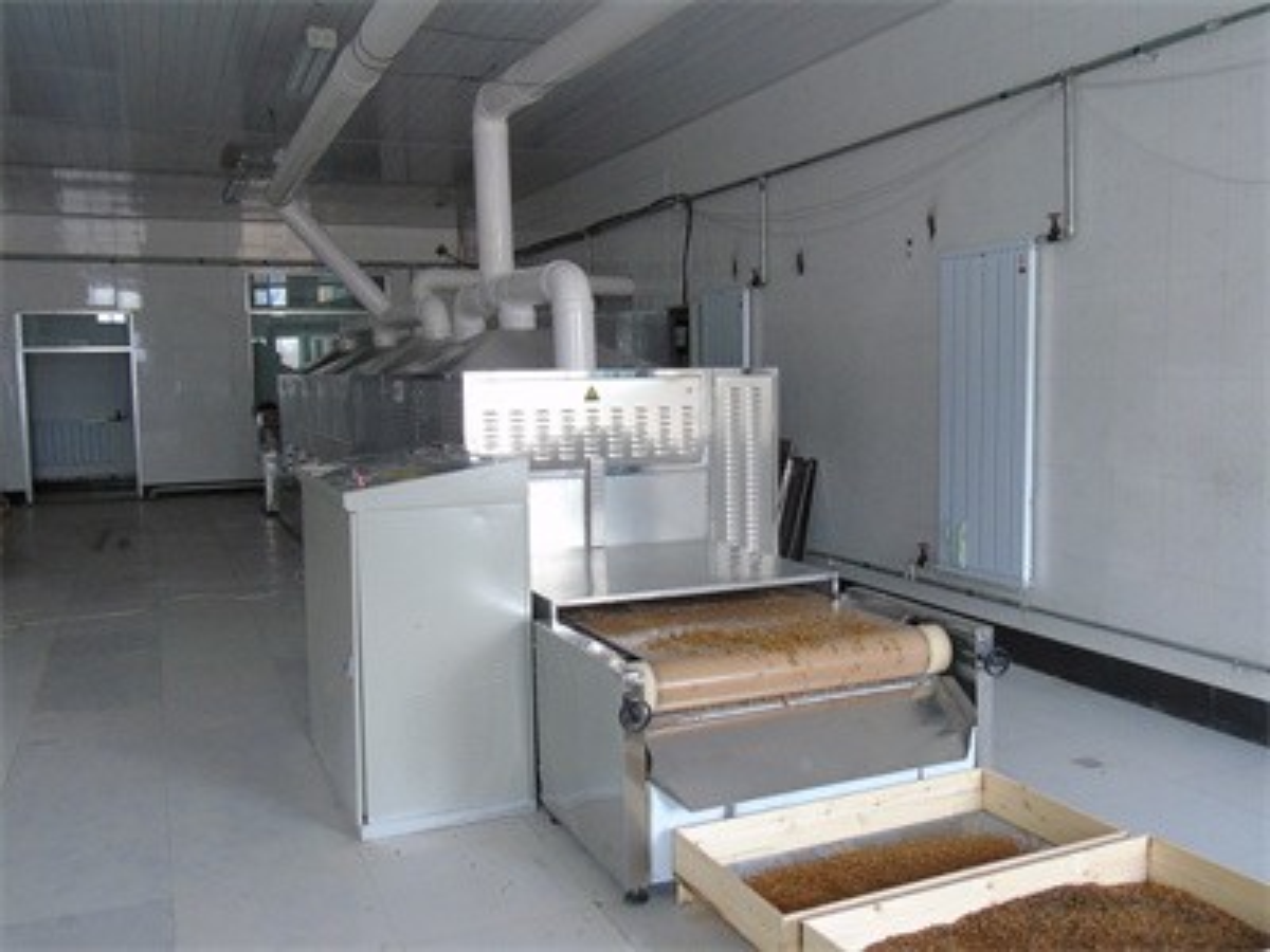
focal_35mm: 29
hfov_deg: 61.7
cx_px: 635
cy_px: 476
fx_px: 1064
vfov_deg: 48.2
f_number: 3.6
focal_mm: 5.2
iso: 400
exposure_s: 1/25
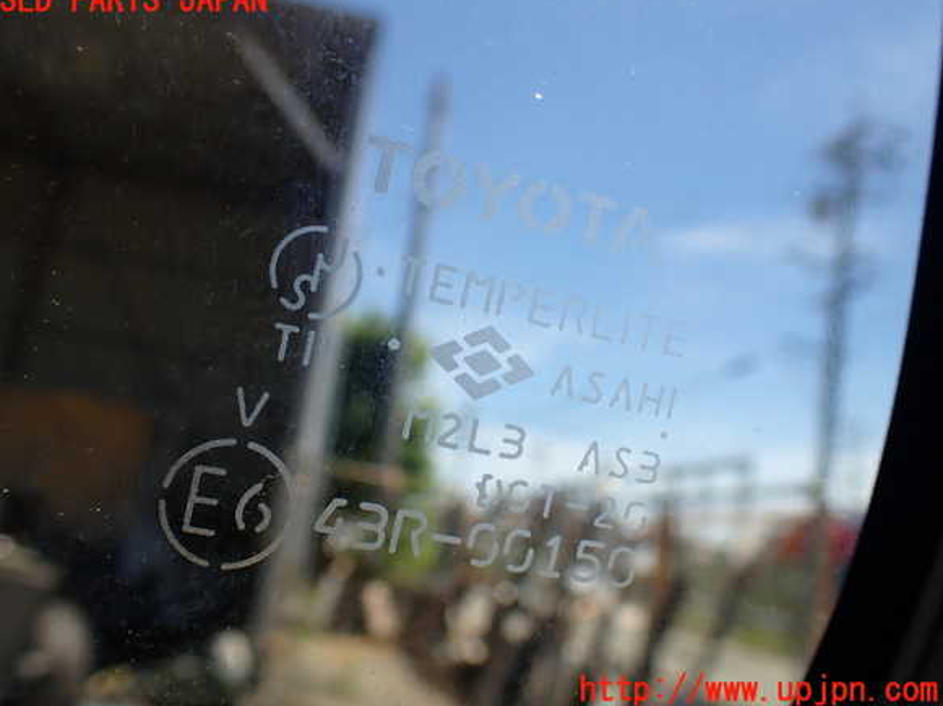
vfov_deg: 45.4
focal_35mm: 31
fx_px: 844
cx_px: 459
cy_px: 346
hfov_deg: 58.4
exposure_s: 1/200
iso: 100
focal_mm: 5.4
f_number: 3.2
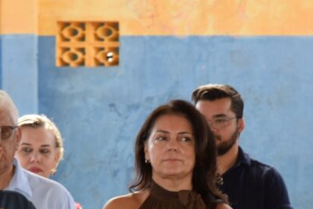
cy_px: 181
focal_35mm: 266
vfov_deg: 5.2
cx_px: 194
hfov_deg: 7.7
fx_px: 2313
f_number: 5.6
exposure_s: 1/125
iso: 450
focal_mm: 70
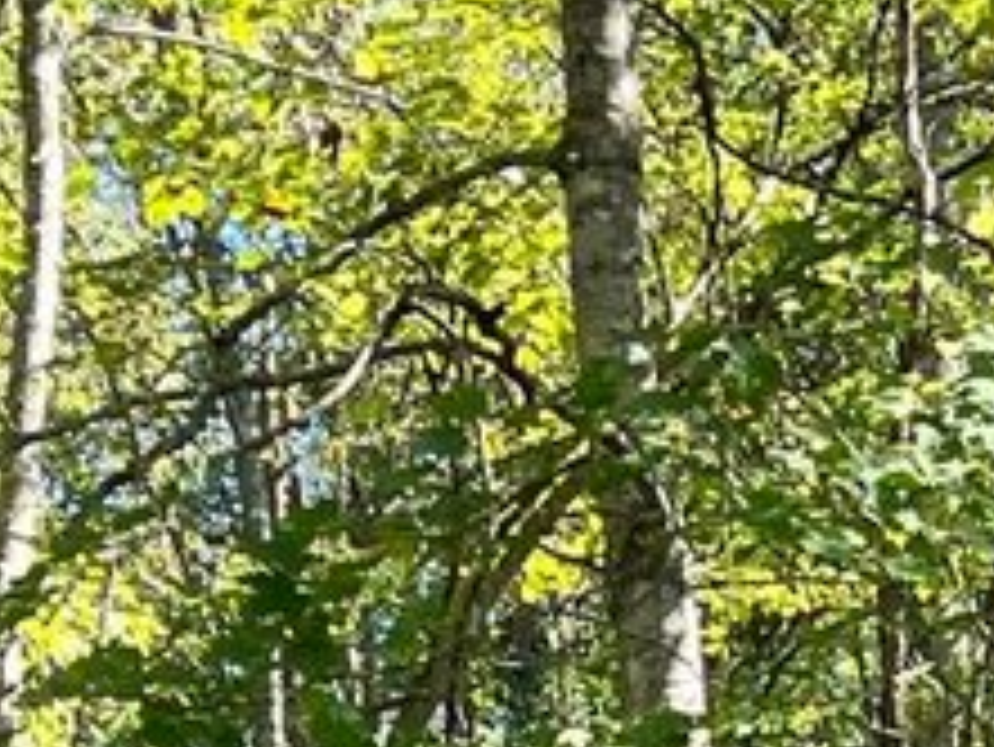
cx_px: 1082
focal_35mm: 178
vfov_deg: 7.5
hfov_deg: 11.0
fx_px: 5114
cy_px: 2095
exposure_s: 1/256
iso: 40
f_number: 1.6
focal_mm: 5.1
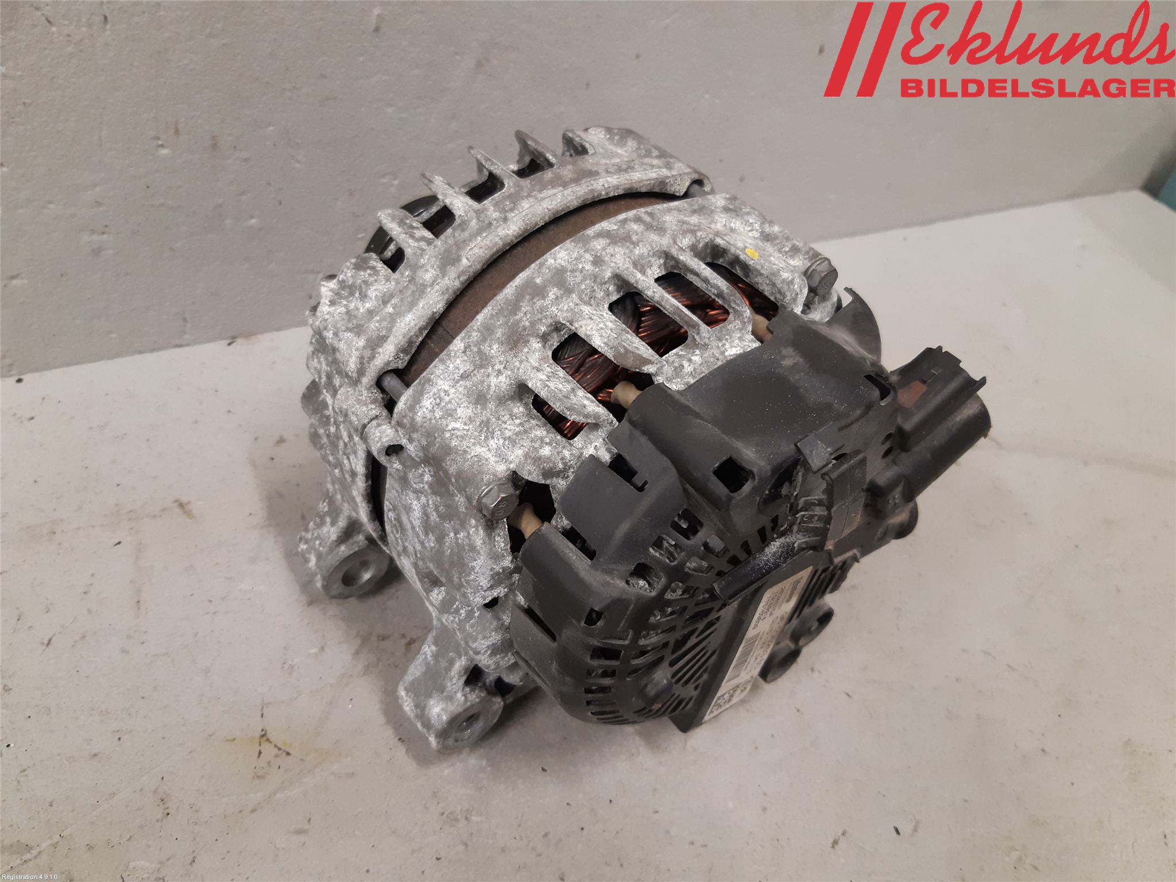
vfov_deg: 53.1
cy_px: 441
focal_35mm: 26
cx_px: 588
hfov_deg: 67.3
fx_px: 883
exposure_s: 1/50
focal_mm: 3.93
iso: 200
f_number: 1.7
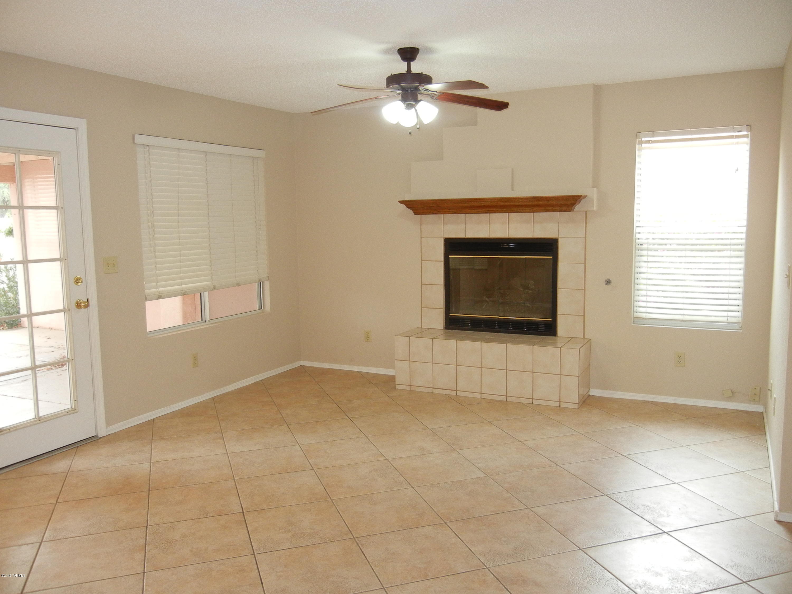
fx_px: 686
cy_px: 297
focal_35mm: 30
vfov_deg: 46.8
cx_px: 396
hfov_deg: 60.0
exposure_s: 1/39.6
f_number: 3.5
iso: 230
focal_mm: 5.4
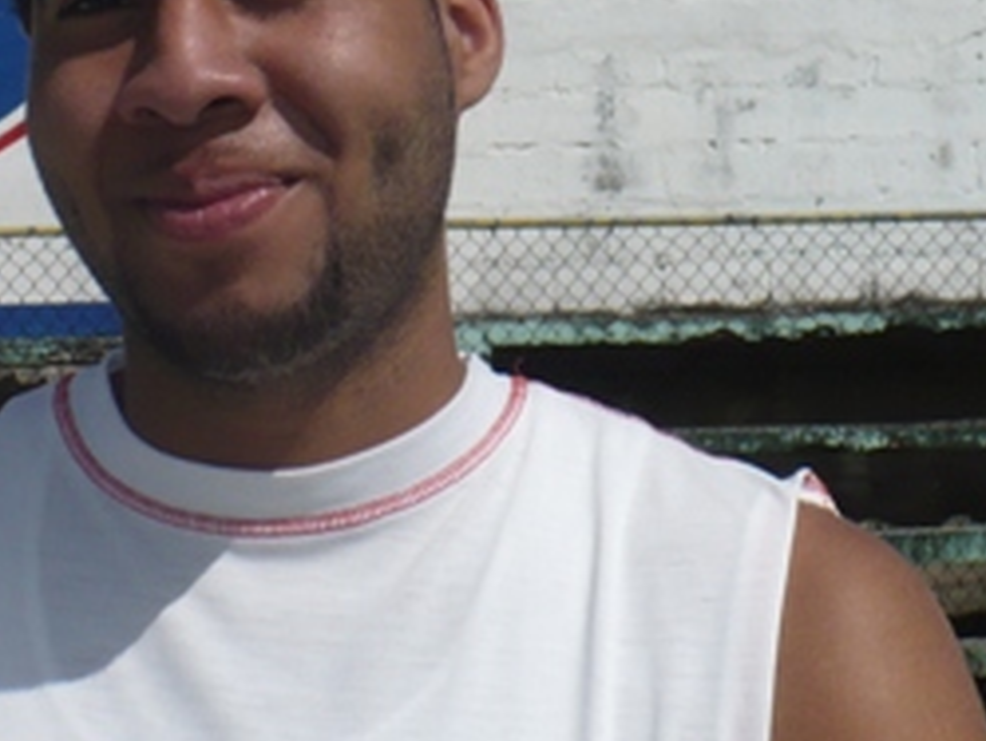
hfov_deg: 12.8
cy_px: 281
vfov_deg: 9.6
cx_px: 384
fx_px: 4389
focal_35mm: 154
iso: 100
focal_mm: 7.9
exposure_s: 1/640
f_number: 9
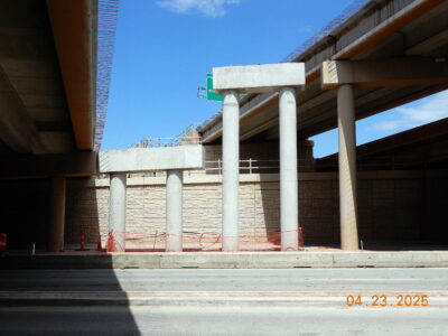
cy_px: 168
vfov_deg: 37.7
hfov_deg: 49.0
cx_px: 224
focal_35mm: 38
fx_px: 492
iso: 80
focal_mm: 6.8
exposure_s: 1/1250
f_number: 4
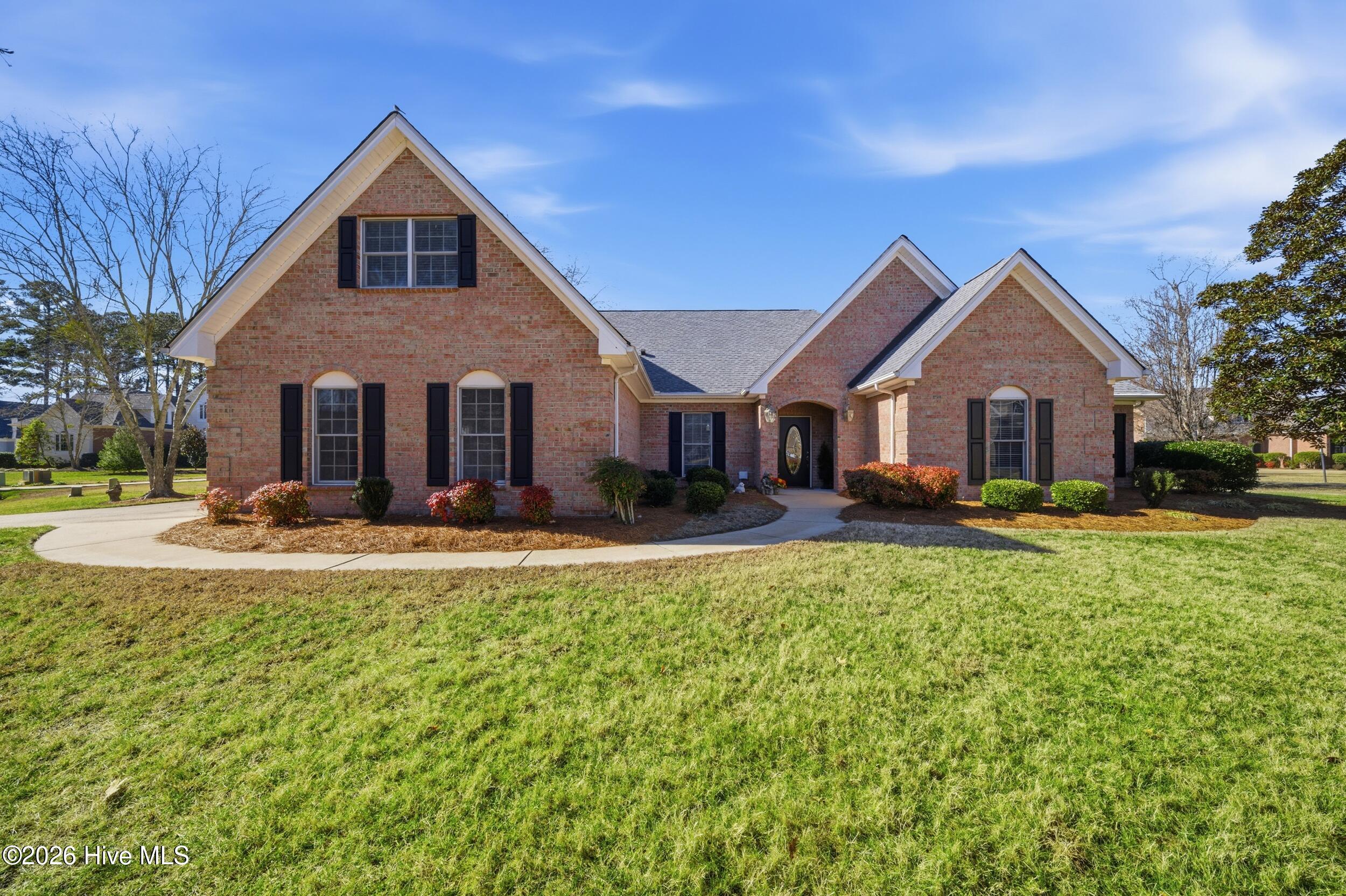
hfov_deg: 112.6
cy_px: 448
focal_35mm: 12
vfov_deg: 90.0
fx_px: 448
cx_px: 673
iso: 250
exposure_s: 1/2500
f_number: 8
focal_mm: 12
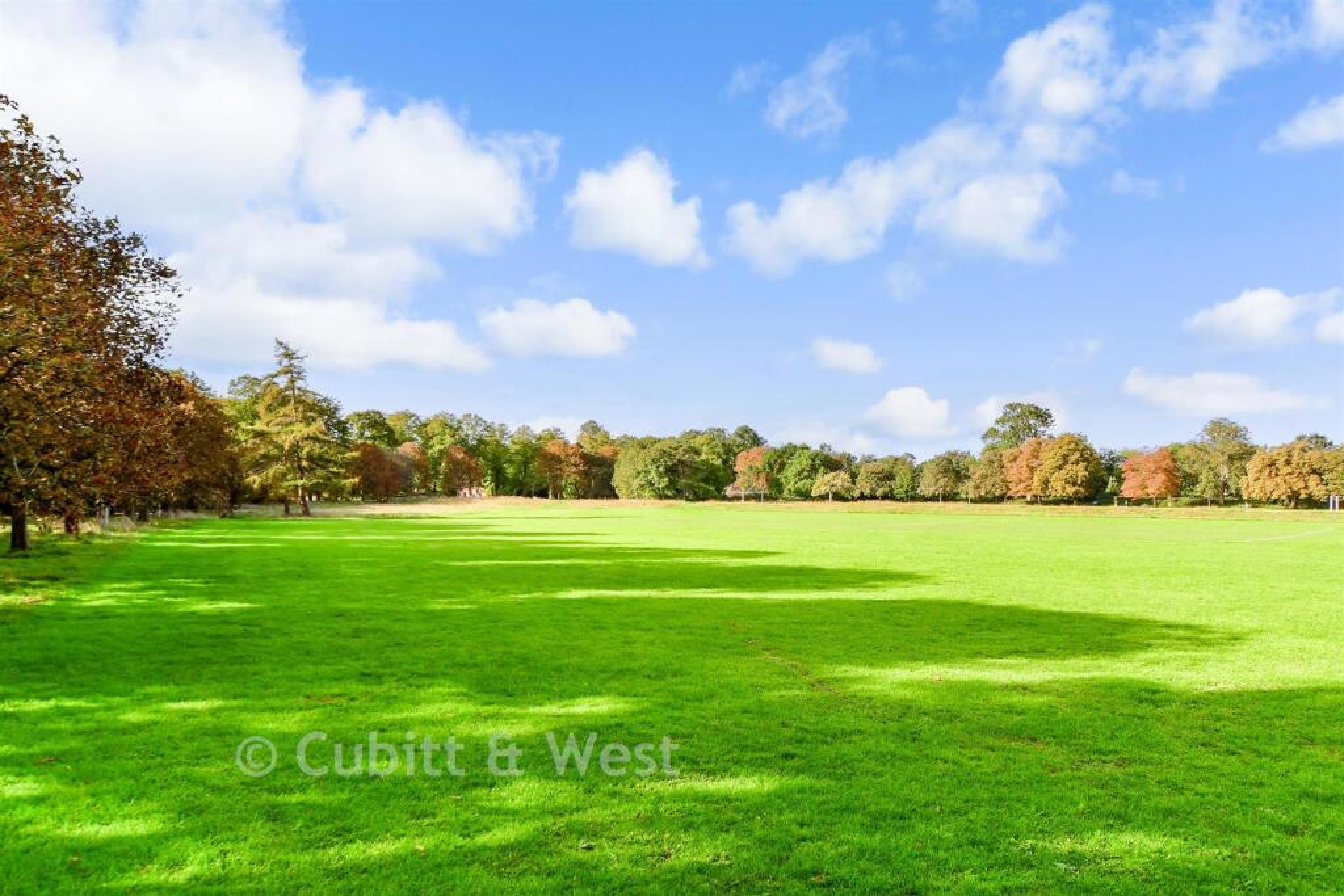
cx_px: 672
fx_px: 1120
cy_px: 448
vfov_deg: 43.6
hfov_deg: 61.9
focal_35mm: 30
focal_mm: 20
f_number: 8
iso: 400
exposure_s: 1/400
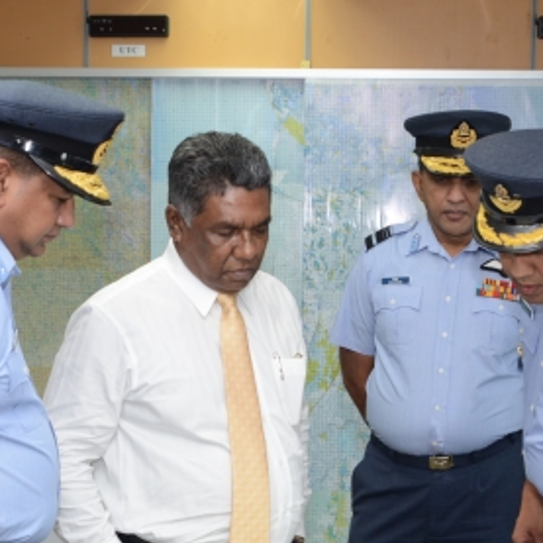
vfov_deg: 20.0
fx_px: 1526
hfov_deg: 20.2
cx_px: 316
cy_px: 423
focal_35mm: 86
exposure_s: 1/125
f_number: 5.6
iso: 1600
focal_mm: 40
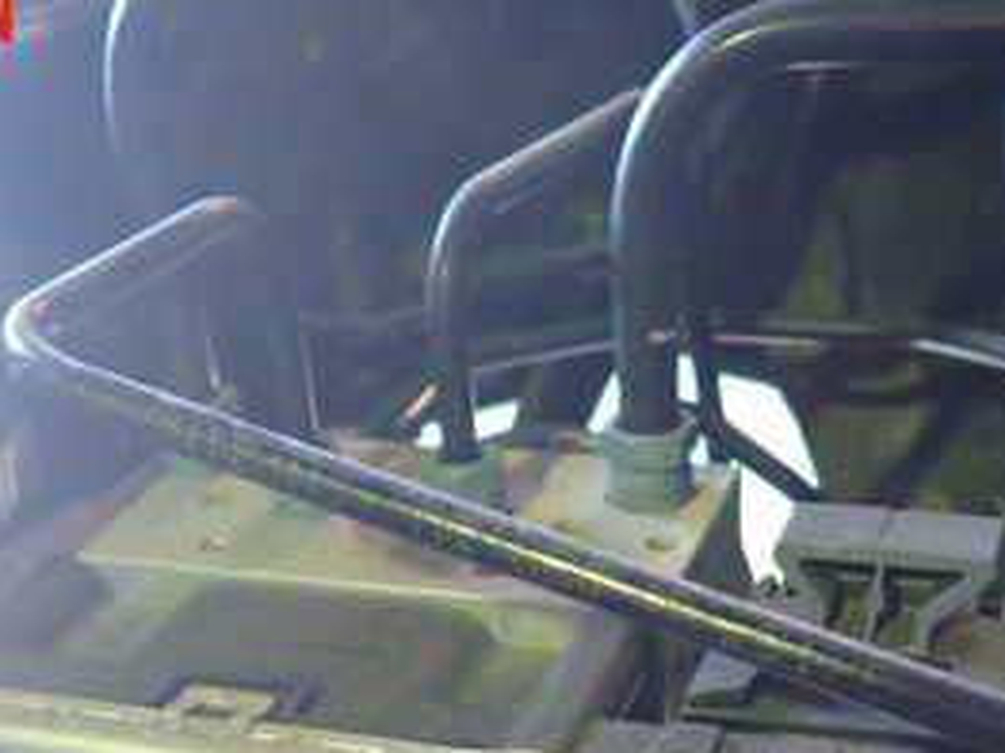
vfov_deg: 24.0
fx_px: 1654
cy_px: 829
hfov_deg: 33.8
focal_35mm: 57
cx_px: 466
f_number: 2
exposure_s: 1/30
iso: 500
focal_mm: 4.5
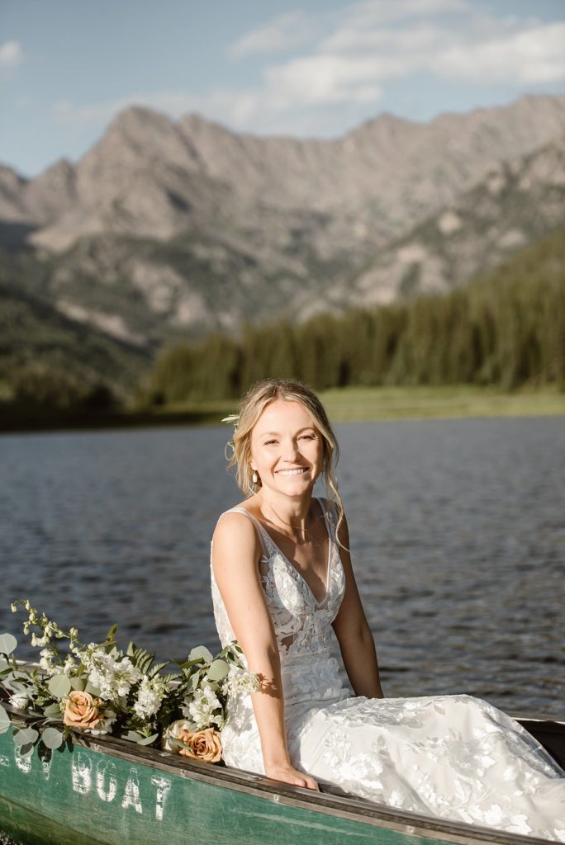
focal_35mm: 70
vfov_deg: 28.8
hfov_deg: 19.5
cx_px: 282
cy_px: 422
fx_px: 1646
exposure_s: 1/4000
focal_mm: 70
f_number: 2.8
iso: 250
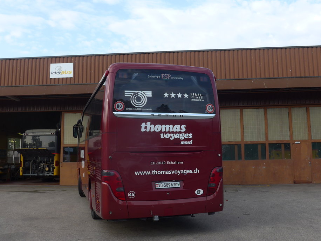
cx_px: 177
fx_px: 352
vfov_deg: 37.7
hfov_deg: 48.9
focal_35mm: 38
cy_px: 113
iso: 80
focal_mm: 6
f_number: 2.8
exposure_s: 1/400
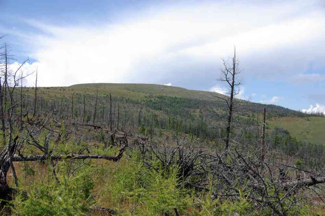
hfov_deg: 31.4
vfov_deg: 21.2
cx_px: 162
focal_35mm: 64
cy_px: 108
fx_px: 577
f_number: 8
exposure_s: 1/180
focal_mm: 42.5
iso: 100
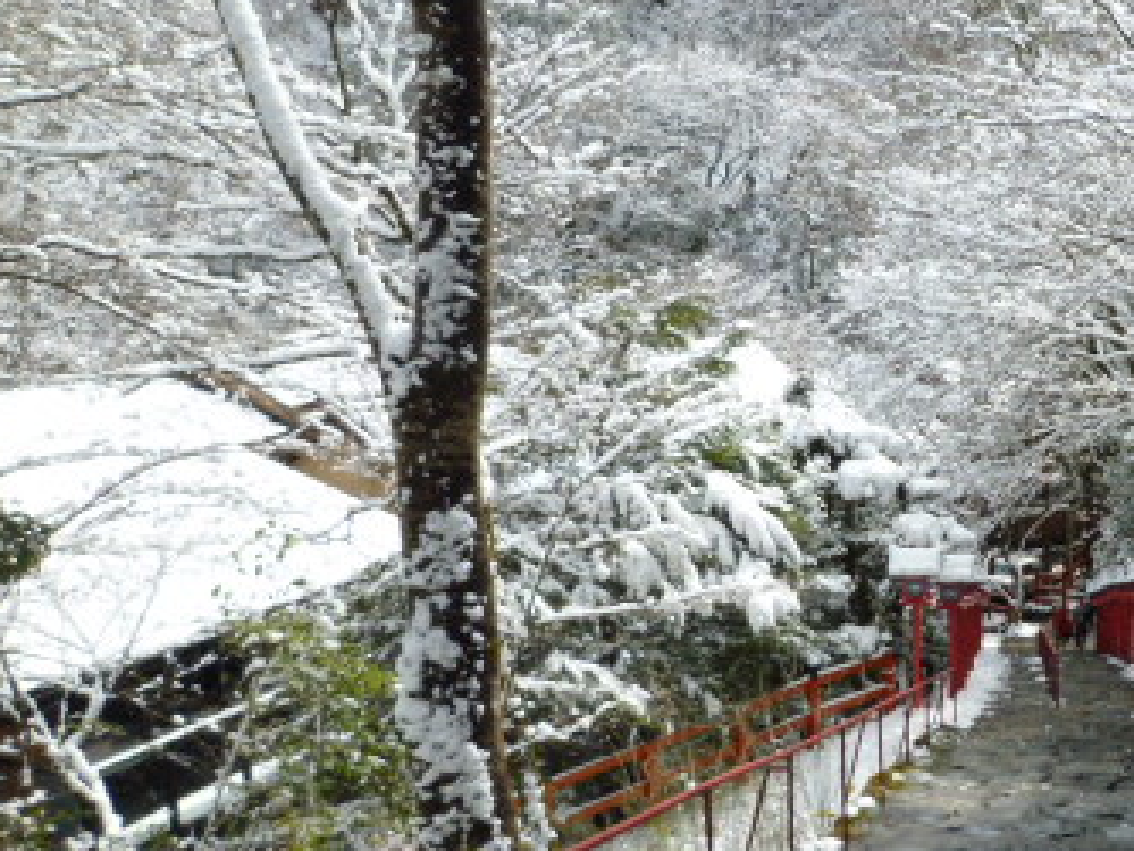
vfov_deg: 30.2
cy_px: 528
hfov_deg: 36.8
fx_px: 1573
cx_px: 1052
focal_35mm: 48
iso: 80
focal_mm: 4.5
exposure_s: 1/250
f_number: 4
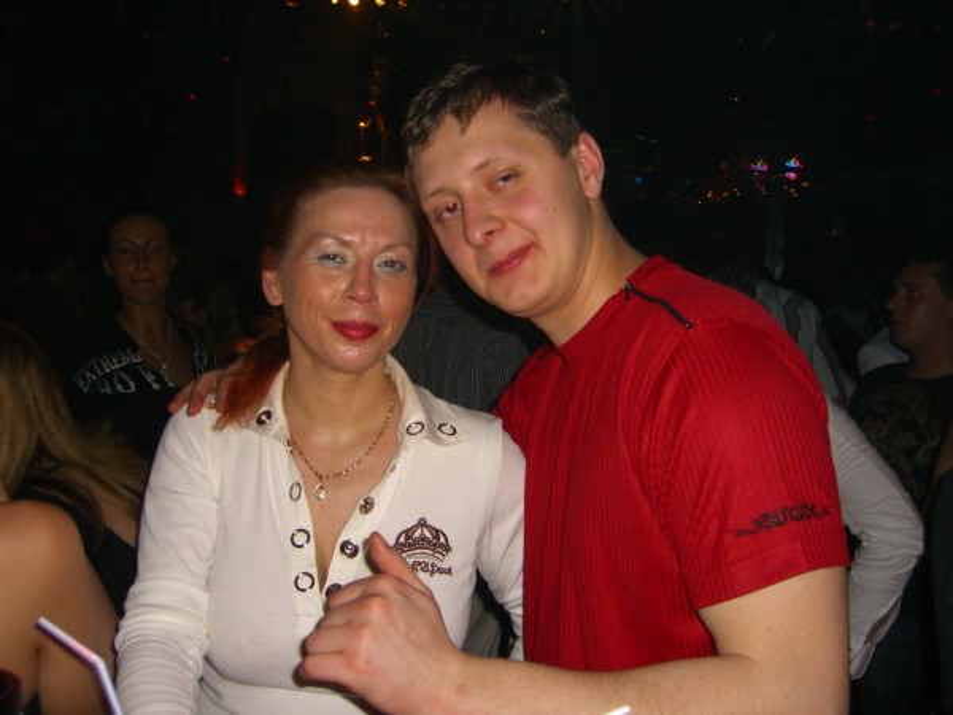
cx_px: 476
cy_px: 358
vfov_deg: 37.7
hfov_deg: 49.0
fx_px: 1046
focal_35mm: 38
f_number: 2.8
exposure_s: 1/60
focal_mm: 7.9
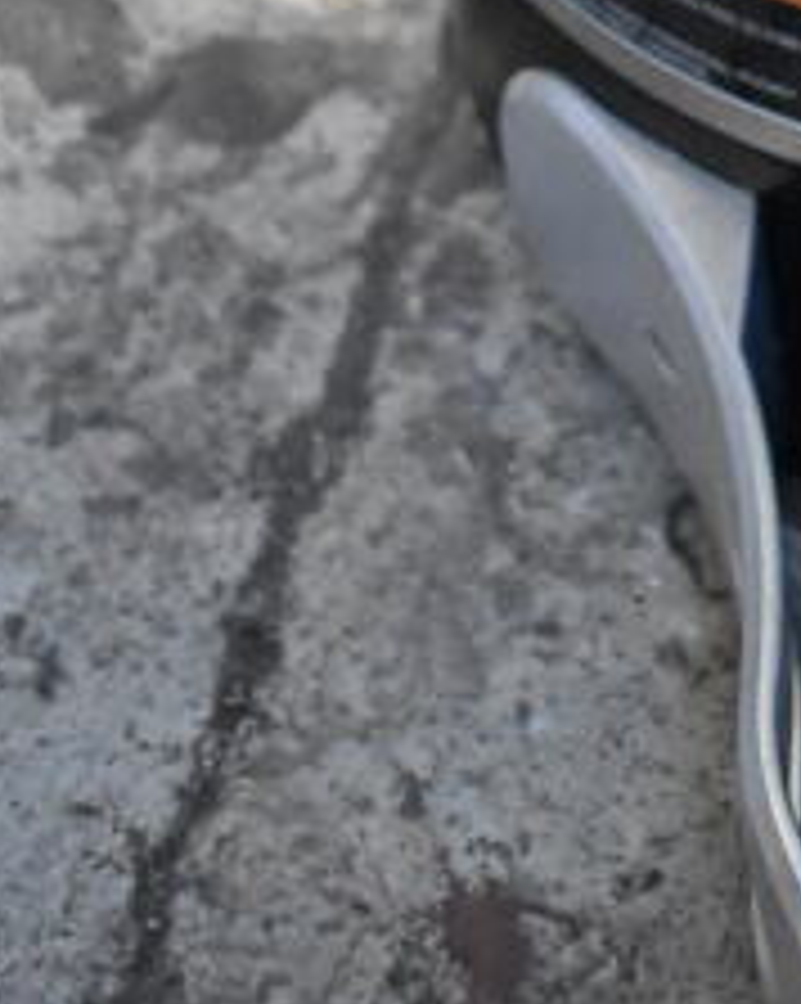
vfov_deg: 16.5
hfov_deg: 14.0
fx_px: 3086
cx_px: 1125
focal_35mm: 104
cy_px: -601
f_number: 3.5
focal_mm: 18
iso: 5600
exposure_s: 1/30
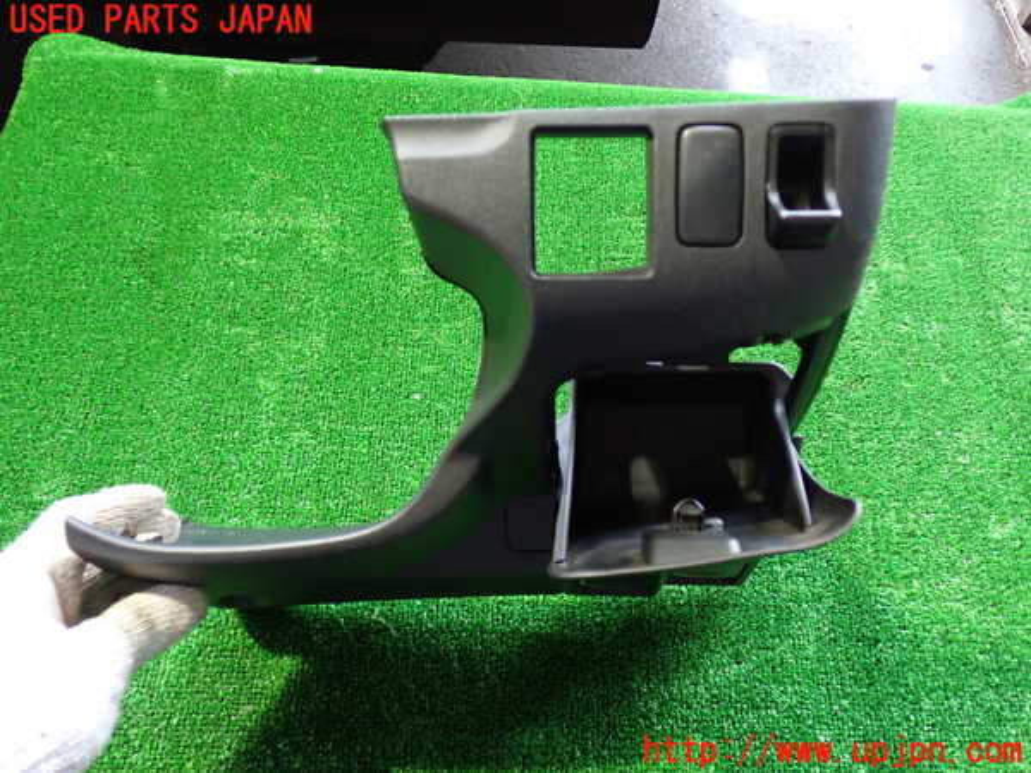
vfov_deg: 44.2
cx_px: 516
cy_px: 386
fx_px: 953
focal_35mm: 32
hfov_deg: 56.8
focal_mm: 5.79
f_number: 2.4
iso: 800
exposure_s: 1/30
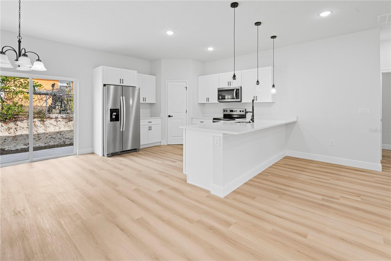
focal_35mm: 16
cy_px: 130
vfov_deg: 73.7
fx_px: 174
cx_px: 196
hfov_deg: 96.7
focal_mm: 16
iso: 320
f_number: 8
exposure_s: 1/8
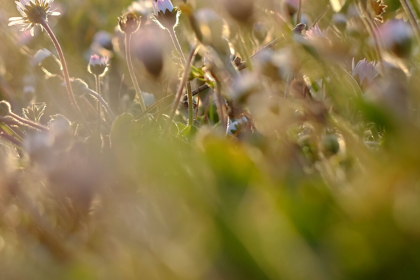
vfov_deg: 11.8
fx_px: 1341
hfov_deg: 17.5
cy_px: 4
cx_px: 40
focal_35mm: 115
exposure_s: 1/1000
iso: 200
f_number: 3.2
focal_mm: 35
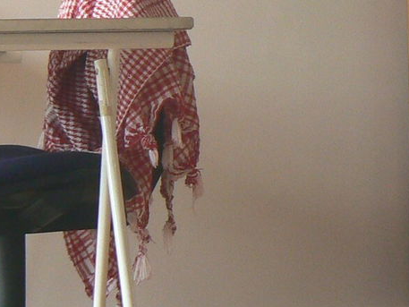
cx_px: 234
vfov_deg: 11.7
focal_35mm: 126
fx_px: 1489
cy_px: 14
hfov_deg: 15.6
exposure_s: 1/30
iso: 160
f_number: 2.8
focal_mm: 6
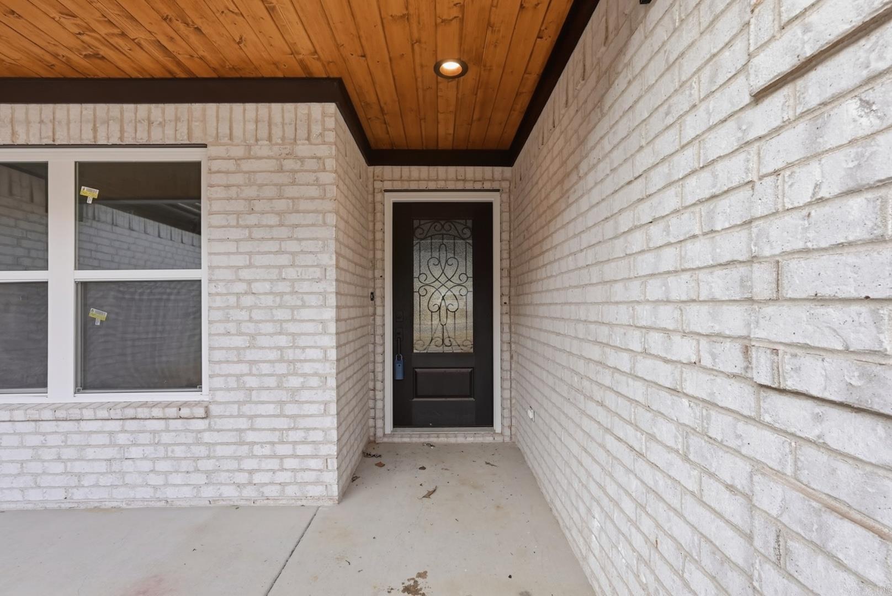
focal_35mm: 16
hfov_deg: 96.7
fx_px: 397
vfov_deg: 73.8
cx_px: 446
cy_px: 298
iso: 1250
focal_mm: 16
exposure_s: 1/800
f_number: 10
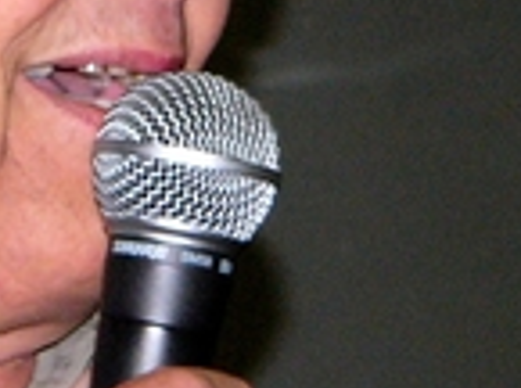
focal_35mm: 527
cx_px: -262
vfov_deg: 2.8
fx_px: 7912
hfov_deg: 3.8
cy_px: 47
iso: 200
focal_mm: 21.1
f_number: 2.8
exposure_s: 1/60
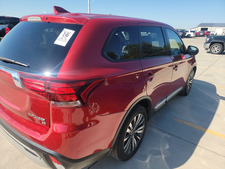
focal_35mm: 24
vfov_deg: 56.8
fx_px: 156
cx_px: 112
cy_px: 84
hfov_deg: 71.6
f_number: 1.8
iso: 50
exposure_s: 1/545
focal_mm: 6.7
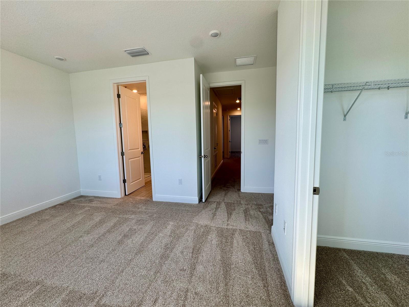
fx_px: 165
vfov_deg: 85.7
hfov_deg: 102.1
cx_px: 204
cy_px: 154
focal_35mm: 14
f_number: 2.2
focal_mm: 2.22
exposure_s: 1/120
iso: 50
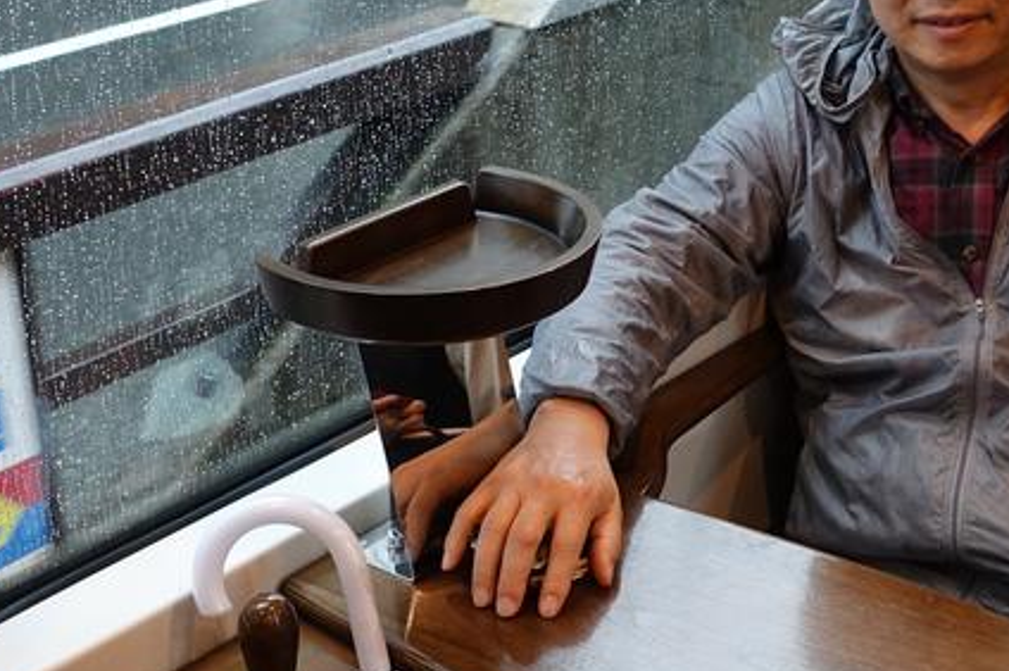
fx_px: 1904
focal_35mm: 68
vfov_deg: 20.0
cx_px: 709
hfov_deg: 29.4
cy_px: 359
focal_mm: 8.8
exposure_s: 1/125
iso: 400
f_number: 2.8
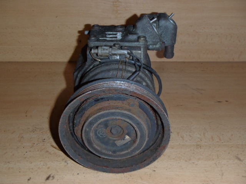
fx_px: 270
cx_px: 123
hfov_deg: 49.0
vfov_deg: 37.7
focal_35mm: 38
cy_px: 92
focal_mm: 6.83
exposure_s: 1/40
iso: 100
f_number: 4.6
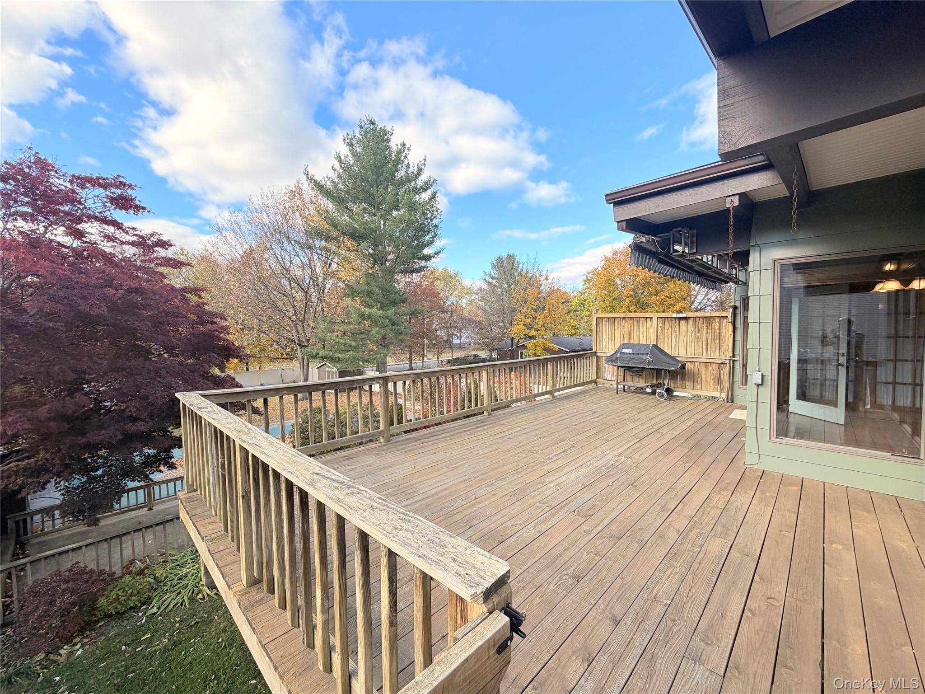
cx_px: 462
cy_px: 347
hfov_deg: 102.1
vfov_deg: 85.7
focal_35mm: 14
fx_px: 374
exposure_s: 1/502
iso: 40
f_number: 2.2
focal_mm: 2.22
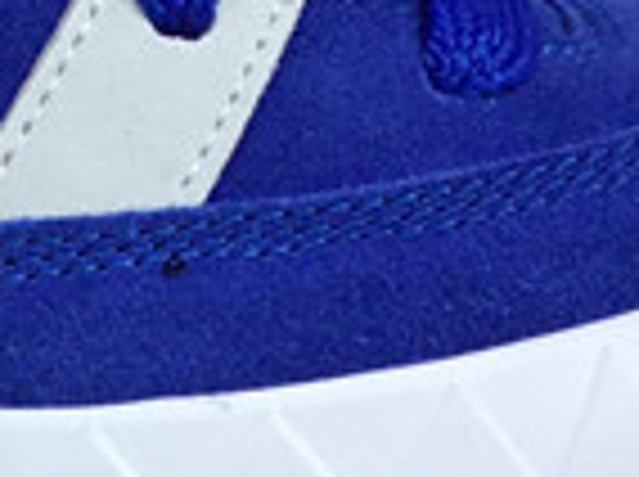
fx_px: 3630
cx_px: -356
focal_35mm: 197
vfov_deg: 7.5
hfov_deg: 9.7
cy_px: 533
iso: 25
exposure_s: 1/344
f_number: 2.4
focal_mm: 3.3
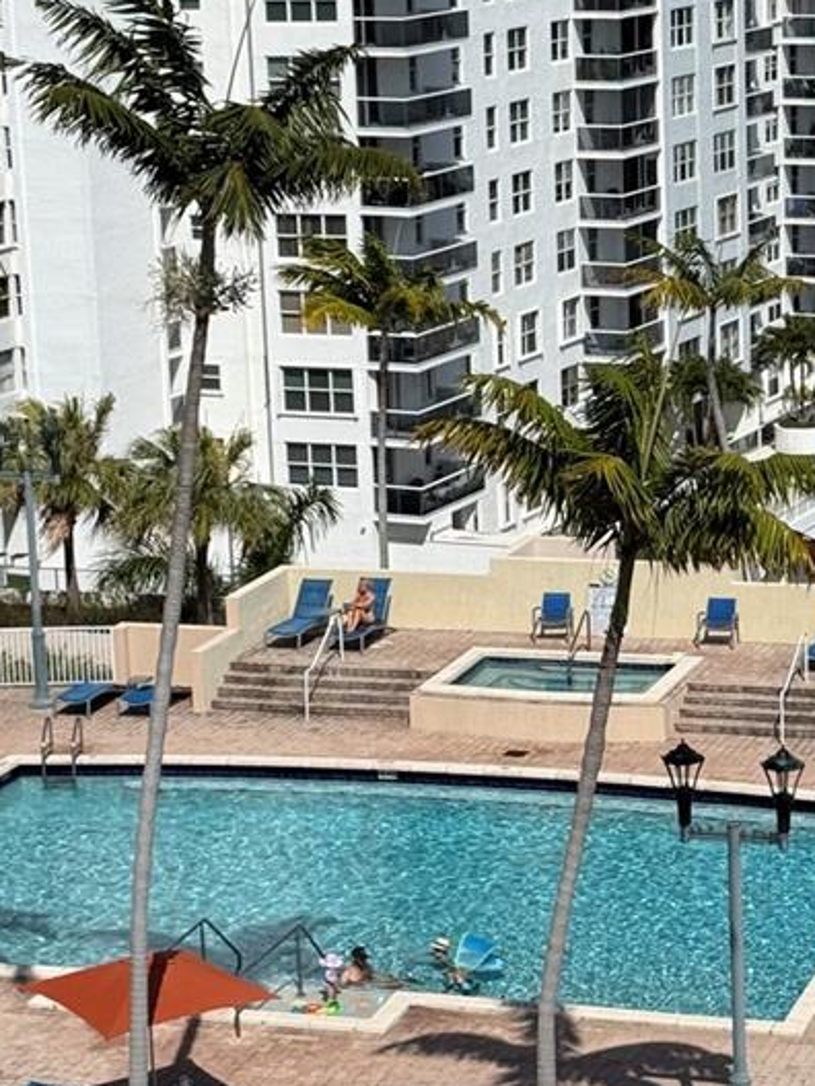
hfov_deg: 13.6
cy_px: 586
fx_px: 3422
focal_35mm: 109
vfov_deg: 18.0
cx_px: 512
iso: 50
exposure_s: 1/11364
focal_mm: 6.76
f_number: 1.78
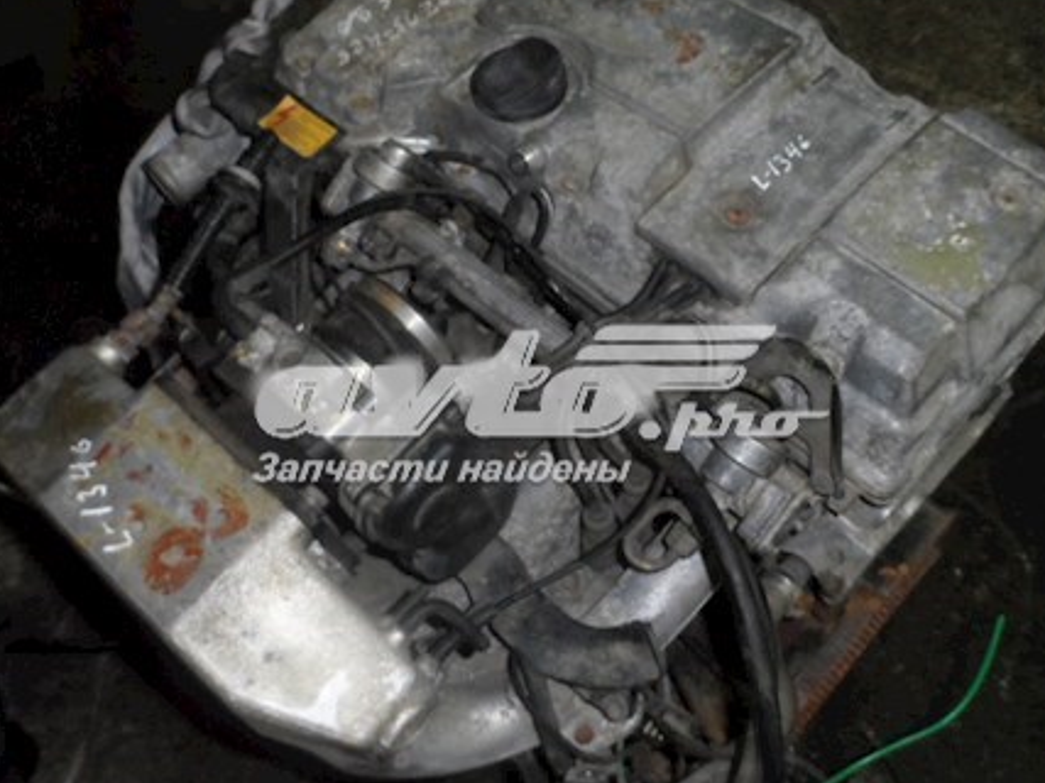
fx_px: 1086
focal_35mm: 36
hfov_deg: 51.4
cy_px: 399
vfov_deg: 39.6
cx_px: 534
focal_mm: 4
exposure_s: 1/15
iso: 400
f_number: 3.2
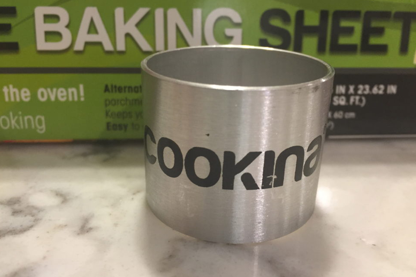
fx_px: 358
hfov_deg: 60.3
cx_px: 210
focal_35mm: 31
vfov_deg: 42.3
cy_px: 132
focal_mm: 4.15
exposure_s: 1/30
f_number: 2.2
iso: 125
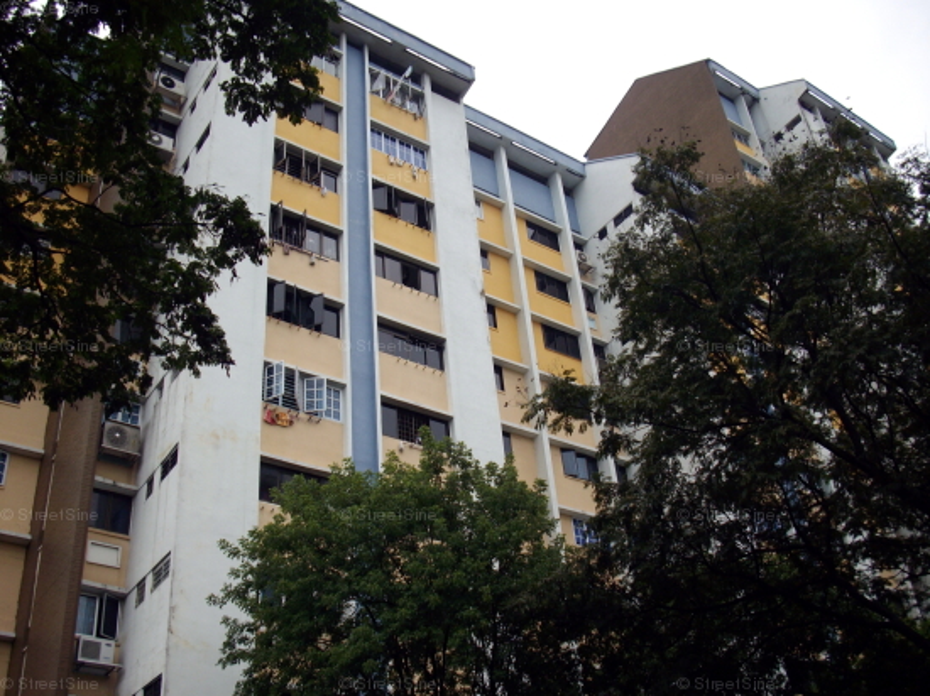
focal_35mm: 37
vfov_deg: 38.6
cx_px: 465
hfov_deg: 50.2
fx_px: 994
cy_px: 348
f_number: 5.6
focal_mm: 6.2
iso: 80
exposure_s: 1/125
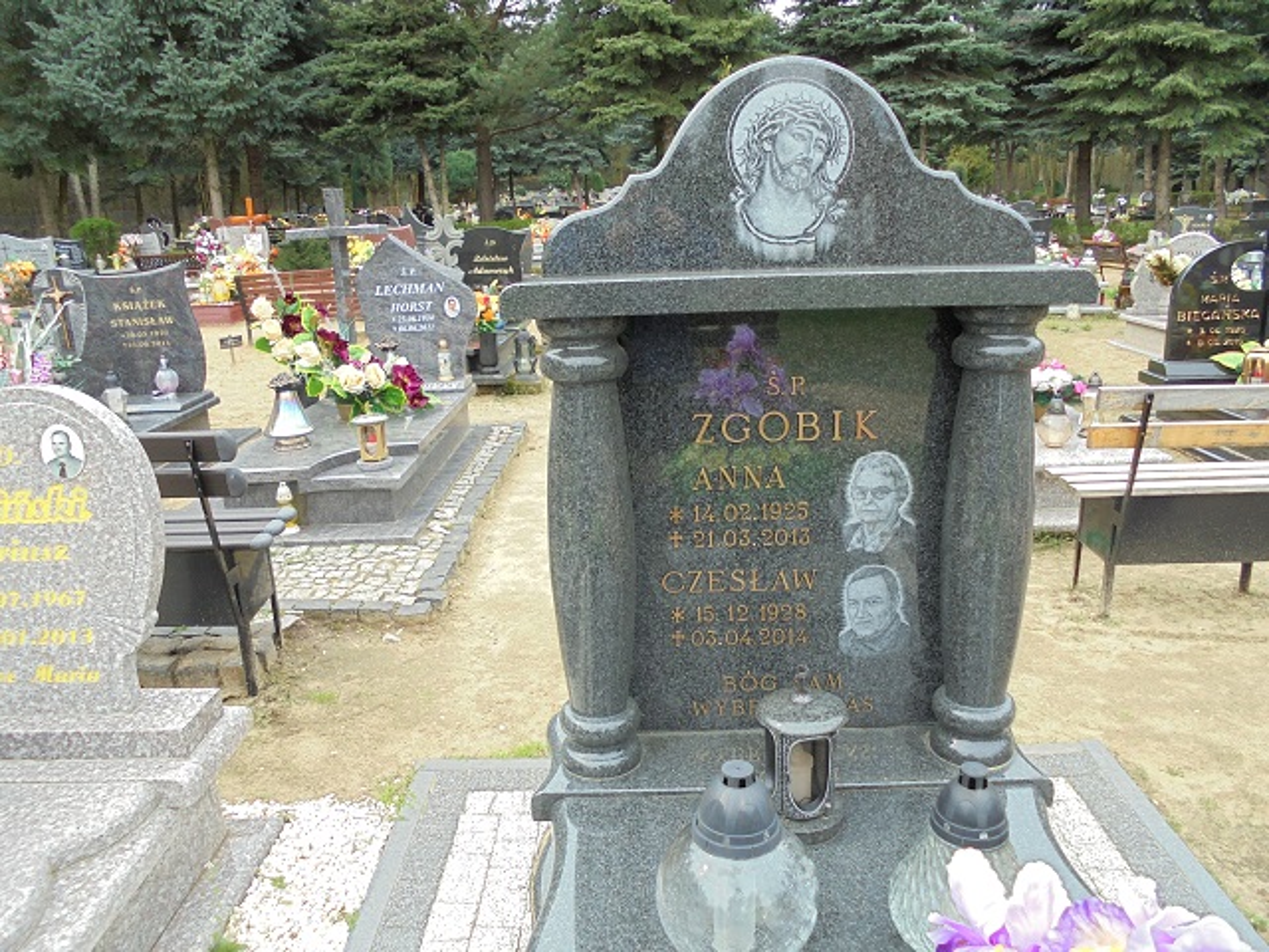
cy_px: 476
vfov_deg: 53.1
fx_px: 953
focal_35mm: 26
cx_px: 634
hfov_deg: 67.3
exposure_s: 1/160
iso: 100
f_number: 3.5
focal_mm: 4.6
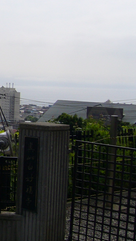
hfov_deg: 13.5
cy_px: 86
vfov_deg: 26.1
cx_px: -103
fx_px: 520
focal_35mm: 81
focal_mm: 5.8
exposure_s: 1/500
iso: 80
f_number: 5.6
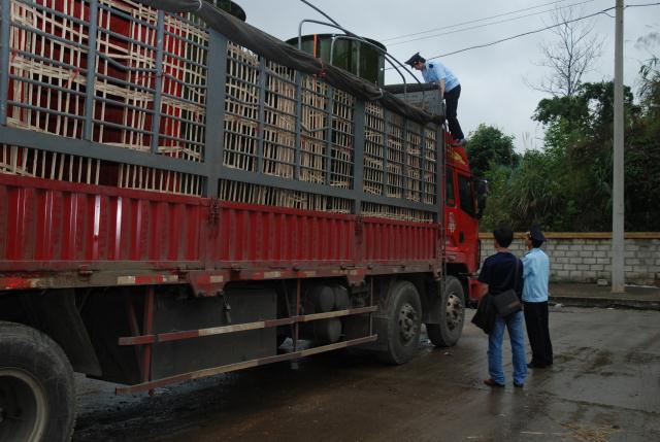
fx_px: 689
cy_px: 221
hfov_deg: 51.2
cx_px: 330
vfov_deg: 35.6
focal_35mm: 38
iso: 200
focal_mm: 25
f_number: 4
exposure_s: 1/60
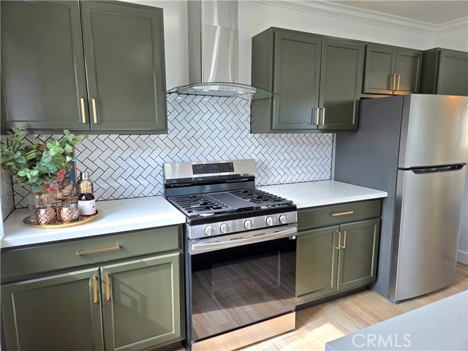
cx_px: 234
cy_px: 176
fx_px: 311
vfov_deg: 58.9
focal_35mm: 23
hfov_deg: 73.9
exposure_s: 1/120
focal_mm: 5.4
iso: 32
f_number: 1.8
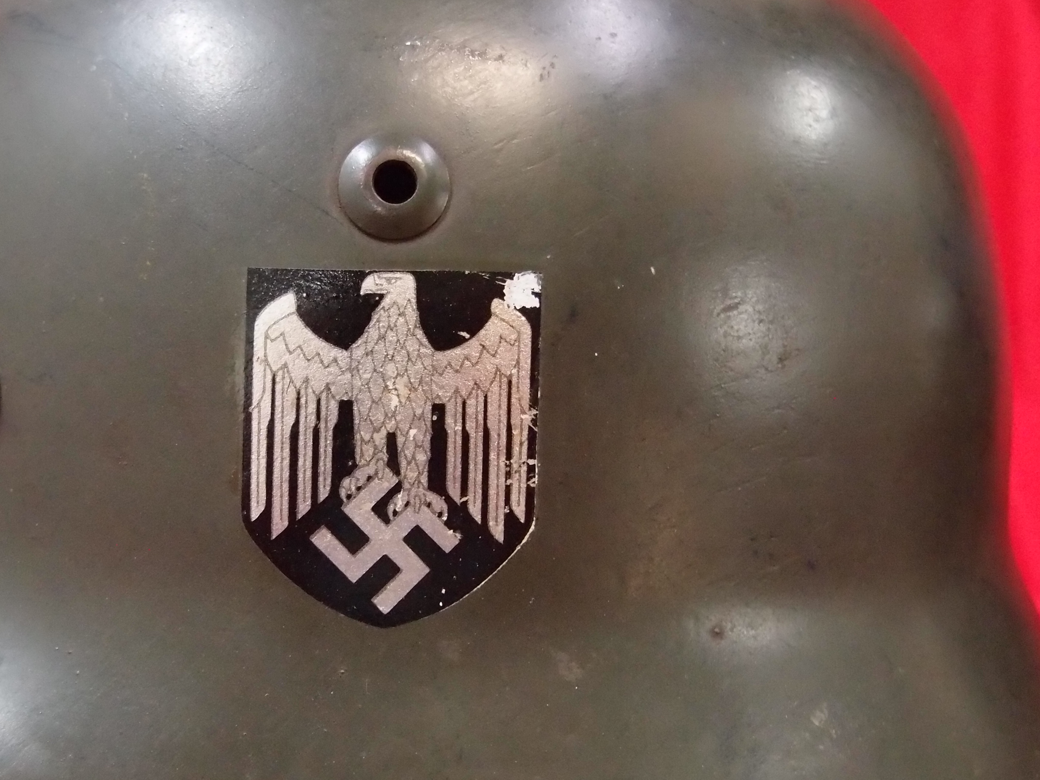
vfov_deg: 39.6
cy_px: 437
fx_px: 1082
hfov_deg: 50.7
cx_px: 376
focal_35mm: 36
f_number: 1.8
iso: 1000
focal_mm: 6
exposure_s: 1/60
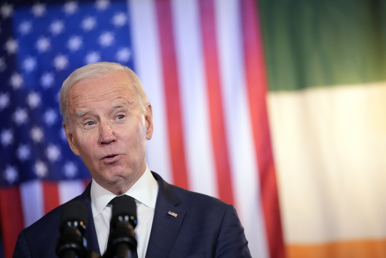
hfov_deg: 11.4
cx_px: 193
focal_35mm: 181
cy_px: 129
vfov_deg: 7.6
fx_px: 1941
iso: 5000
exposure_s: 1/320
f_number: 2.8
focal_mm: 181
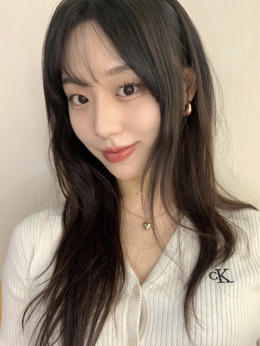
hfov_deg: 44.2
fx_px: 320
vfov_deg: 56.8
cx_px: 130
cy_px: 173
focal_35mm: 32
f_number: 2.2
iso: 160
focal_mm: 2.87
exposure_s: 1/42
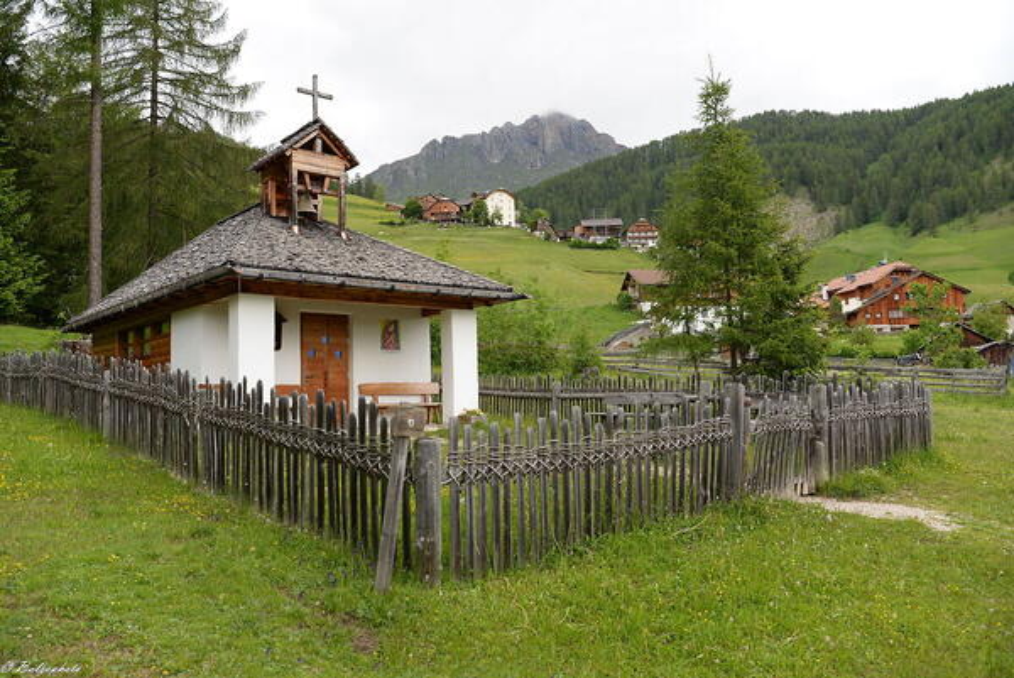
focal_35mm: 29
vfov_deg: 45.0
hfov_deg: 63.6
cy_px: 339
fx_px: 817
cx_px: 507
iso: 100
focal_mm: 29
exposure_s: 1/100
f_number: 5
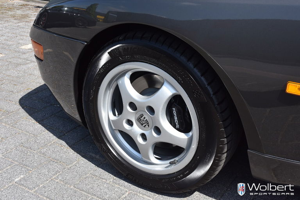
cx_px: 150
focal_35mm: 46
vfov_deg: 29.0
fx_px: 388
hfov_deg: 42.3
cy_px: 100
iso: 360
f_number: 8
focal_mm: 31
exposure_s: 1/500
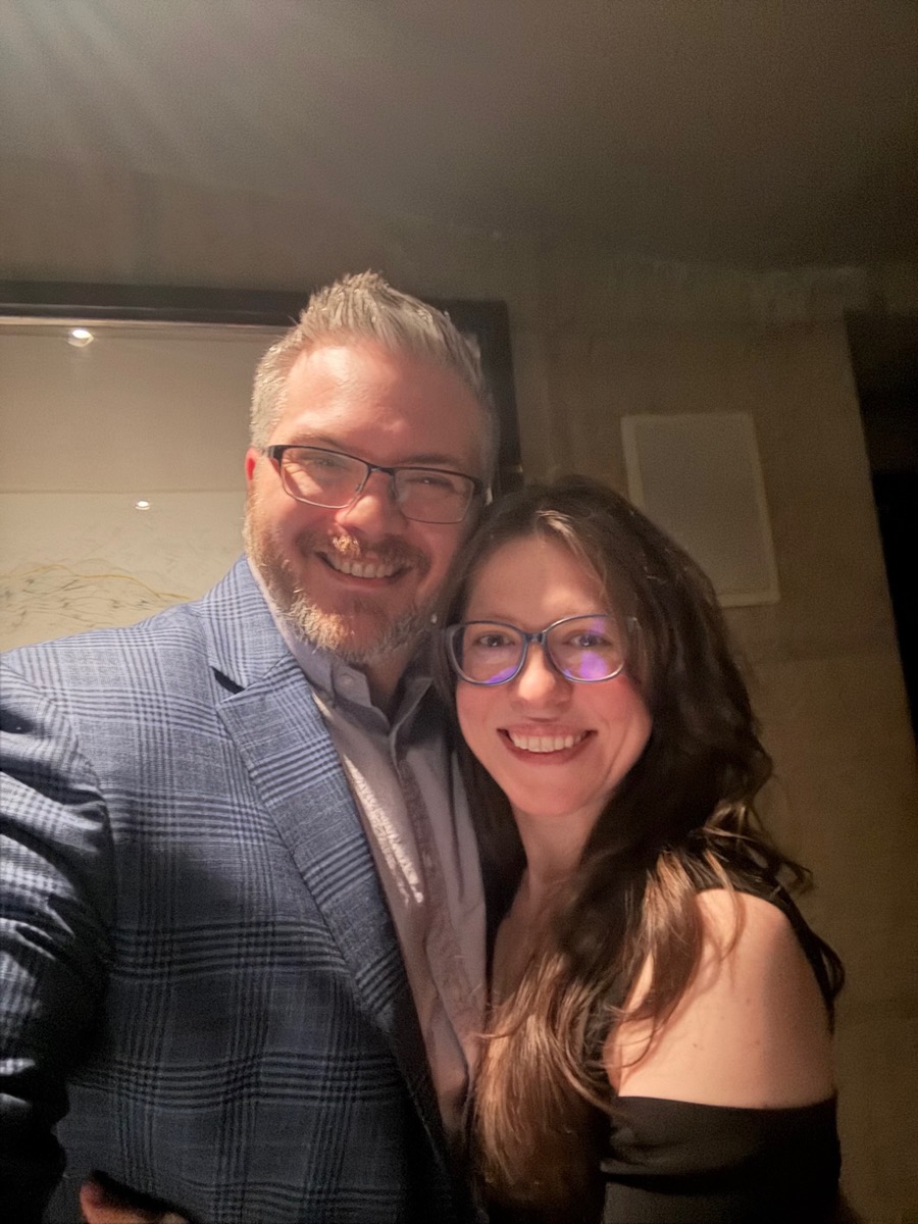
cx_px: 459
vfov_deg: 73.9
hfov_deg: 58.9
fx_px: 813
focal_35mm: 23
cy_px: 612
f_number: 1.9
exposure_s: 1/8
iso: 1000
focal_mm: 2.69
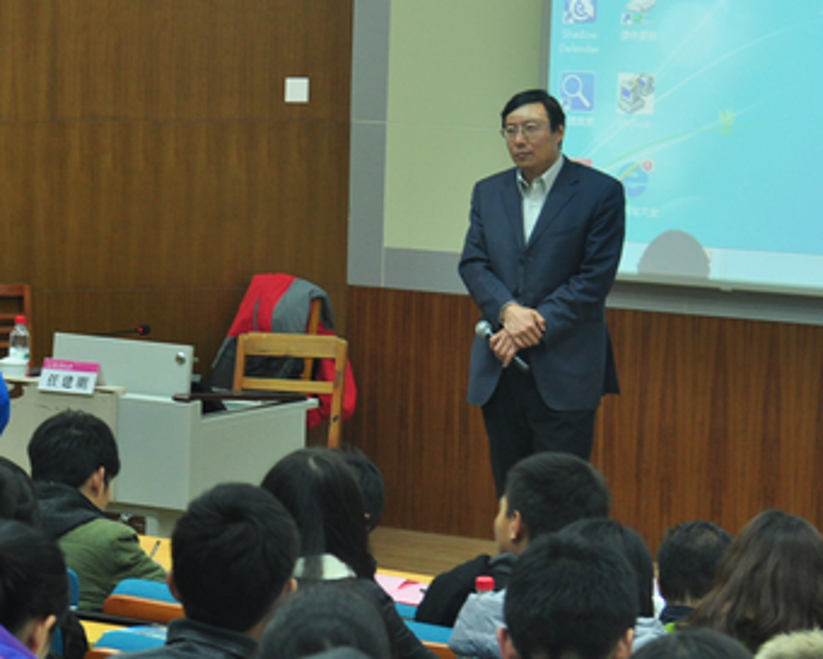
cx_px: 205
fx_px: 3918
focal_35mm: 161
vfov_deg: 9.6
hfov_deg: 12.0
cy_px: 308
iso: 640
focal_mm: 65
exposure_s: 1/15
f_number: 5.3
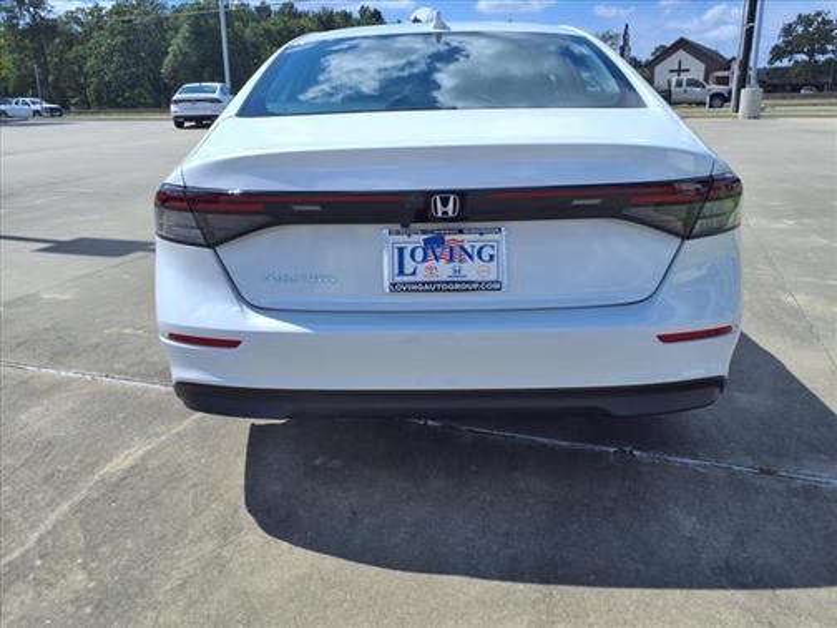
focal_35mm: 27
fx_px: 653
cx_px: 418
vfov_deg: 51.4
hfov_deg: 65.3
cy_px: 314
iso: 40
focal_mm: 3.58
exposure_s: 1/3333
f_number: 1.9
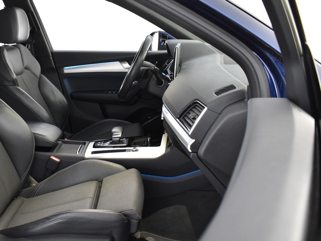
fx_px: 362
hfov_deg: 46.8
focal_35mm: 39
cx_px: 98
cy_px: 125
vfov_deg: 36.8
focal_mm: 18
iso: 1250
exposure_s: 1/8
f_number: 5
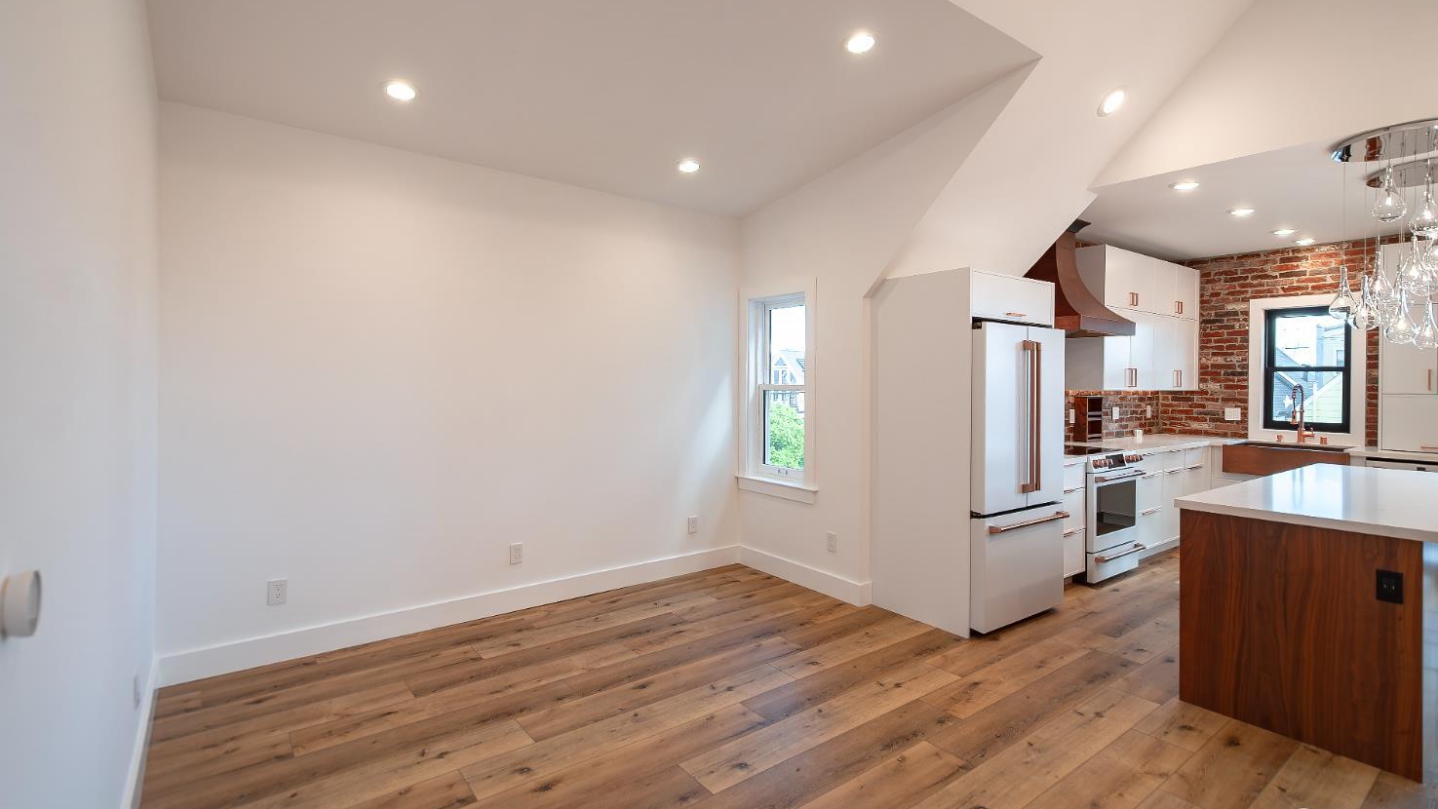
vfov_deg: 66.9
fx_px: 610
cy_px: 360
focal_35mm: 16
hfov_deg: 99.4
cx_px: 708
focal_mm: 10
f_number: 4.5
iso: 400
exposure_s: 1/640
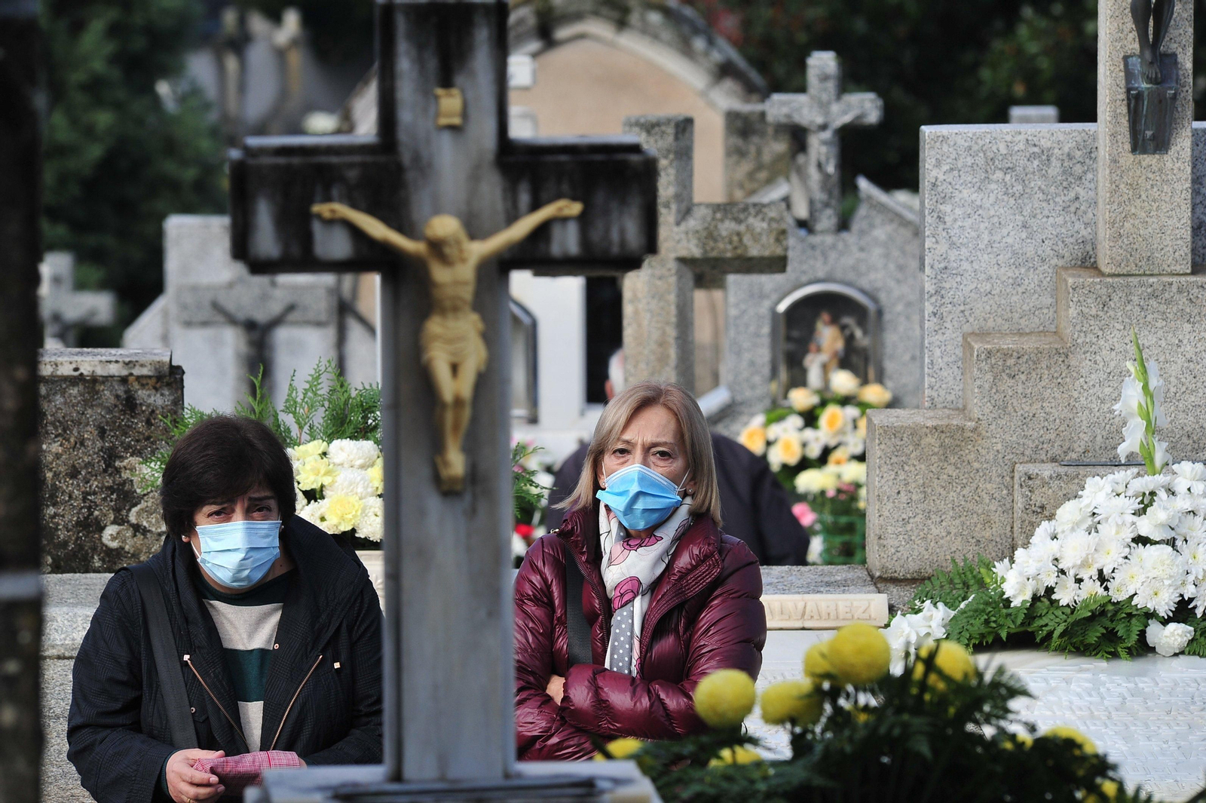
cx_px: 603
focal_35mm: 300
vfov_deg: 4.6
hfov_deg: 6.9
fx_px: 10044
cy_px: 402
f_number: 10
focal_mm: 300
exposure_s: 1/400
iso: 500
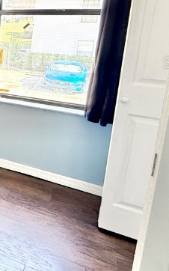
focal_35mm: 42
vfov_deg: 45.3
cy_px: 62
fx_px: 310
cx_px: -149
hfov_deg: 20.1
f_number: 2.2
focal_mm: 2.22
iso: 200
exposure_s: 1/120
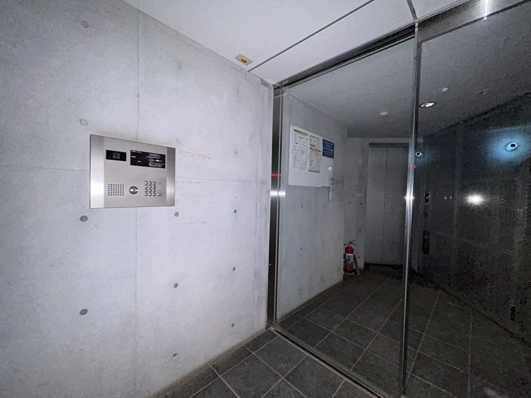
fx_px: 215
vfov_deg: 85.7
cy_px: 199
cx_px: 266
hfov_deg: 102.1
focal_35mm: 14
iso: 320
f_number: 2.4
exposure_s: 1/27
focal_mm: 1.54
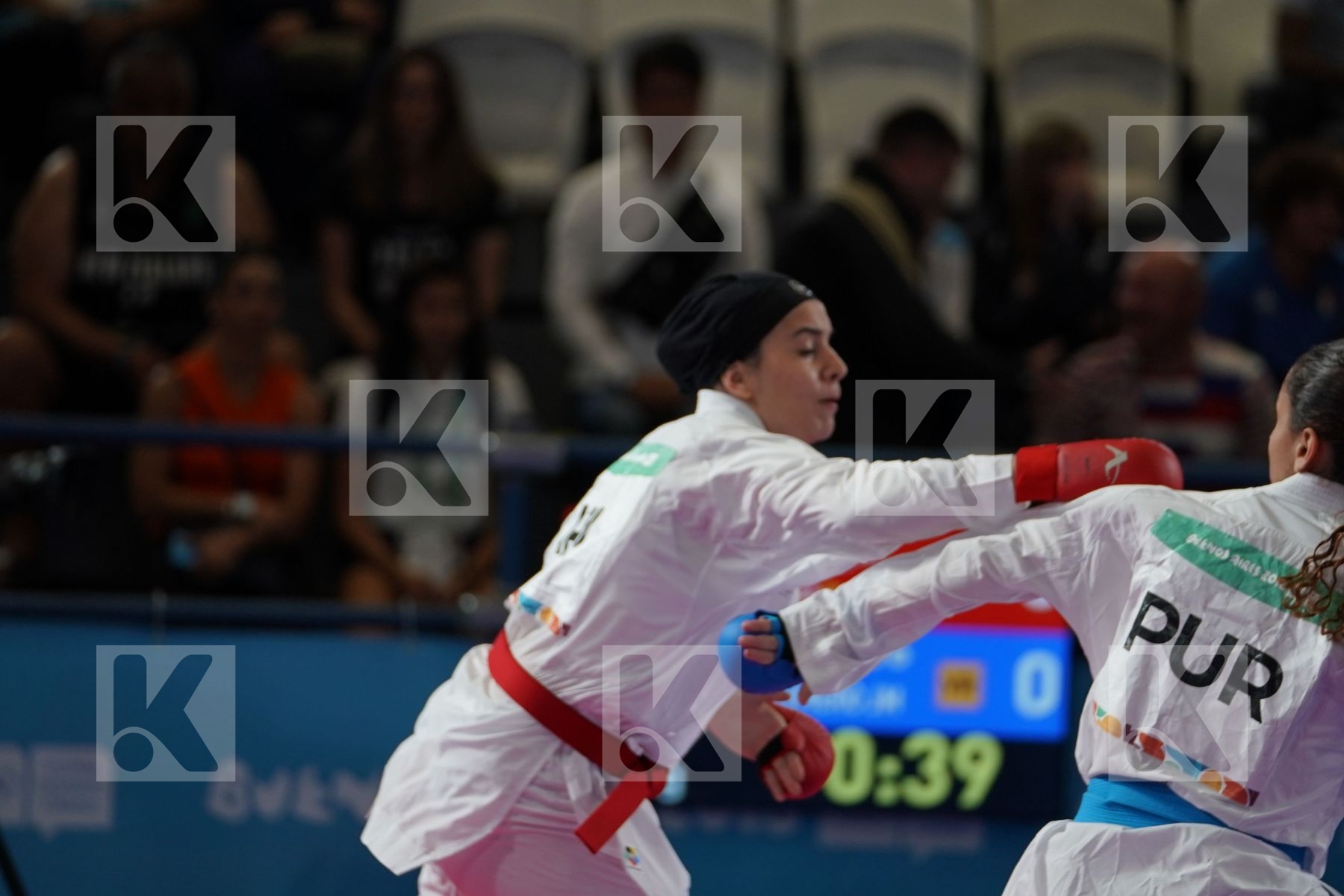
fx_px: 9967
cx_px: 672
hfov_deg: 7.7
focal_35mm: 267
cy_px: 448
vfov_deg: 5.1
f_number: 2.8
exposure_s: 1/1000
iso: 640
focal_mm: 178
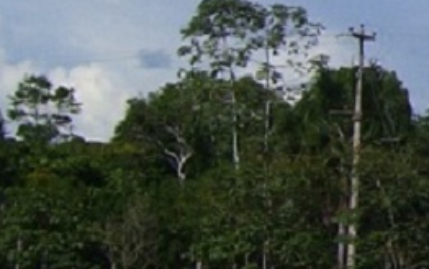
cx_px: 883
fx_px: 2082
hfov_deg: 10.7
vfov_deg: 7.3
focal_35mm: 178
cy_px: -88
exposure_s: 1/1000
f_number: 4.8
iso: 80
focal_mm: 6
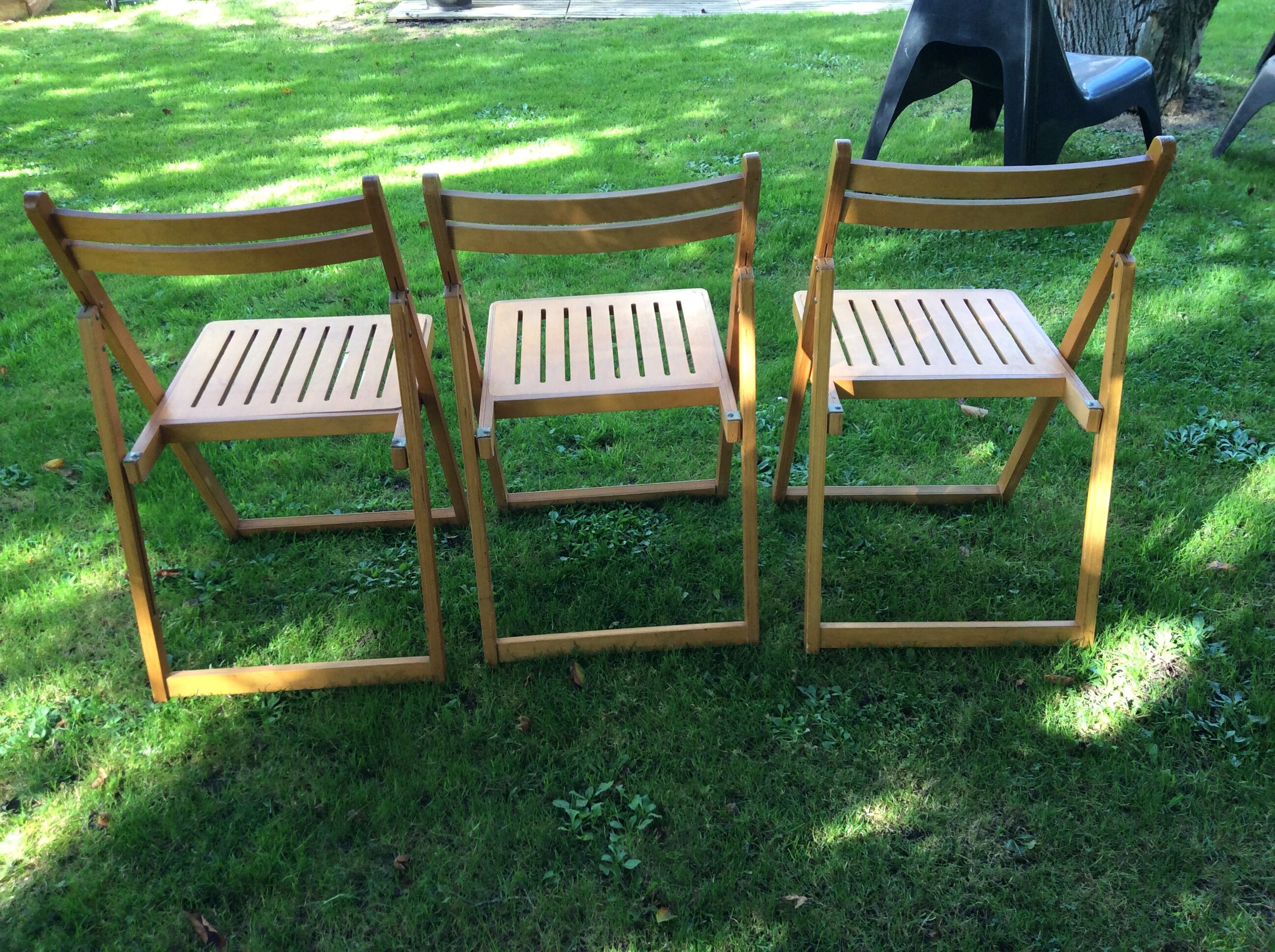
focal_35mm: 32
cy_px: 476
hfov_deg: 56.9
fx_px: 1177
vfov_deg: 44.1
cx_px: 638
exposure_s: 1/100
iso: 40
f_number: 2.4
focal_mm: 3.3
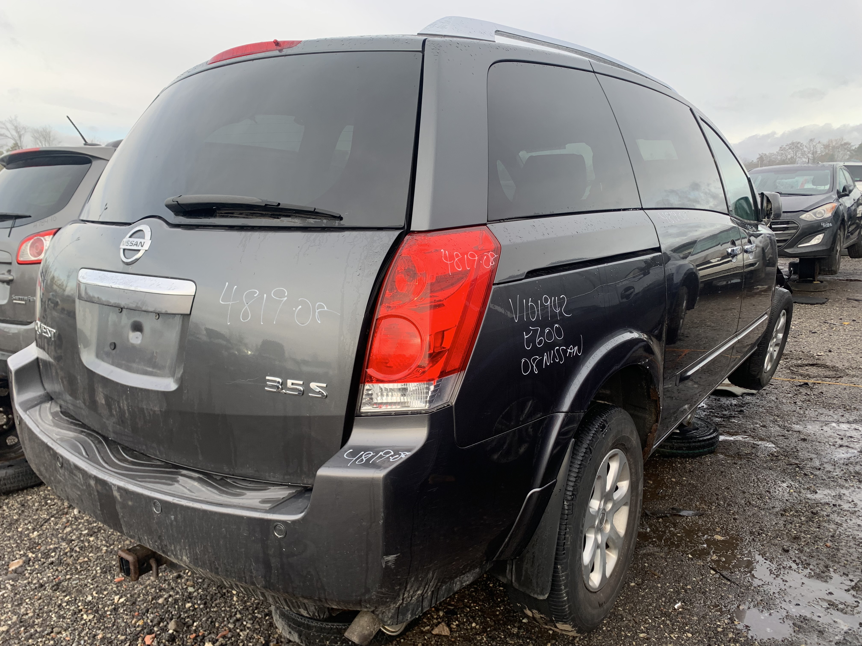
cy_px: 323
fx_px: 647
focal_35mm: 26
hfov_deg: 67.3
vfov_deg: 53.1
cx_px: 431
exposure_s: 1/282
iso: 25
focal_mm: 4.25
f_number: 1.8
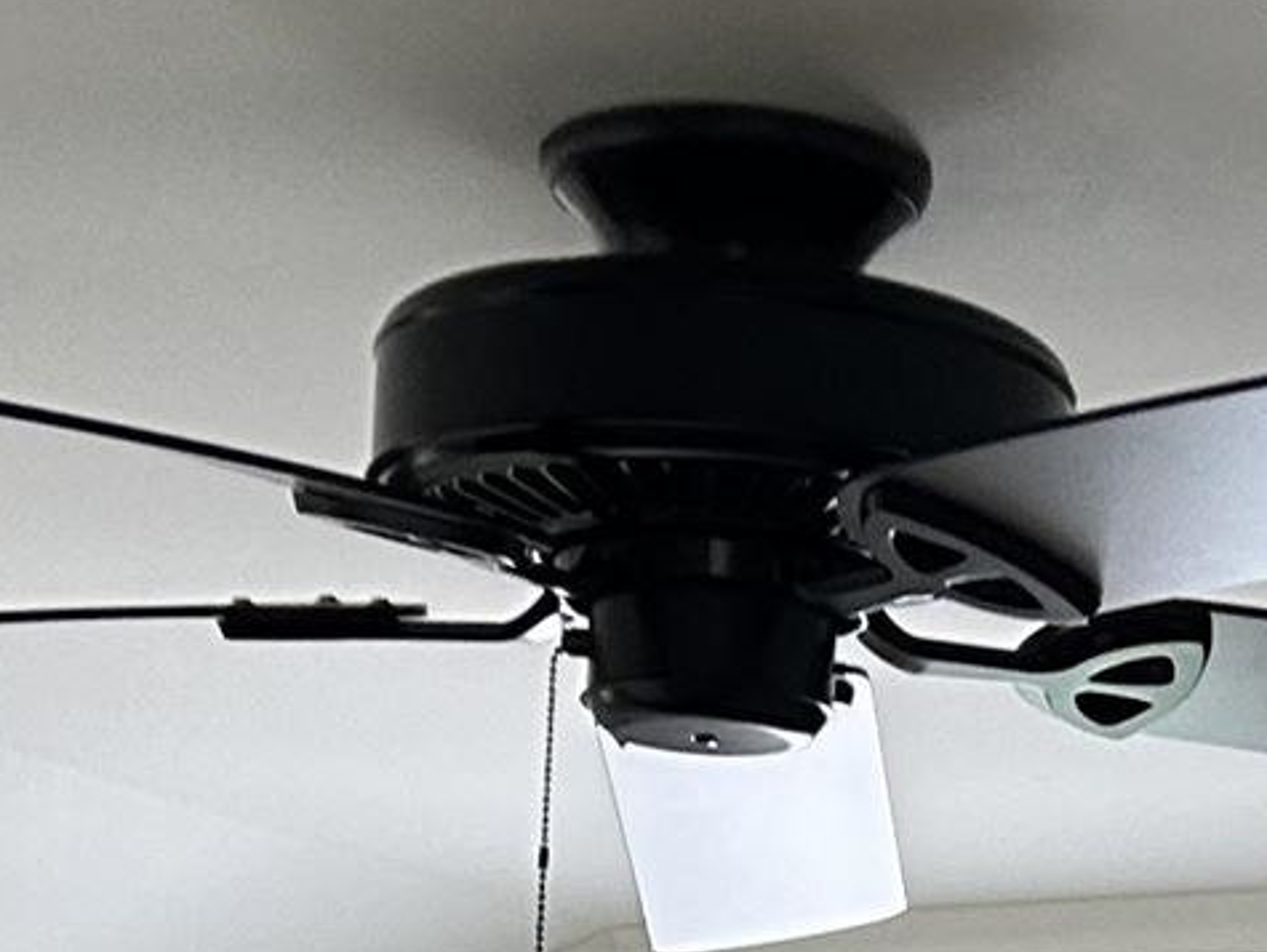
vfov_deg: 7.9
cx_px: 998
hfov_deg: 11.7
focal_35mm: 168
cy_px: 2629
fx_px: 6154
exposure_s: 1/60
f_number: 1.5
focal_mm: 5.7
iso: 100
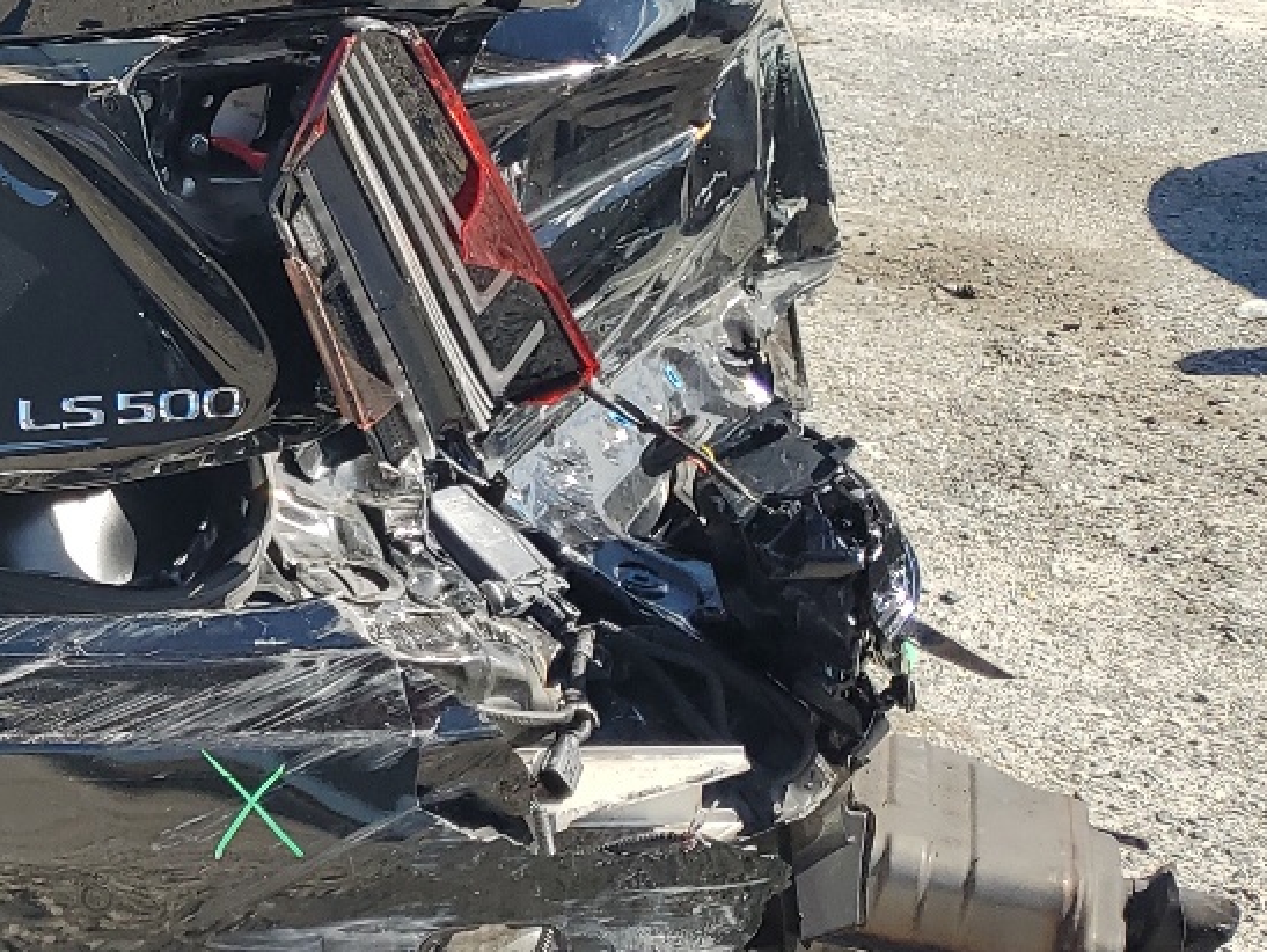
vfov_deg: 19.4
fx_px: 2784
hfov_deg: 22.1
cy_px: 343
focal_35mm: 76
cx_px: -521
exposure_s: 1/1667
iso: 50
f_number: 1.5
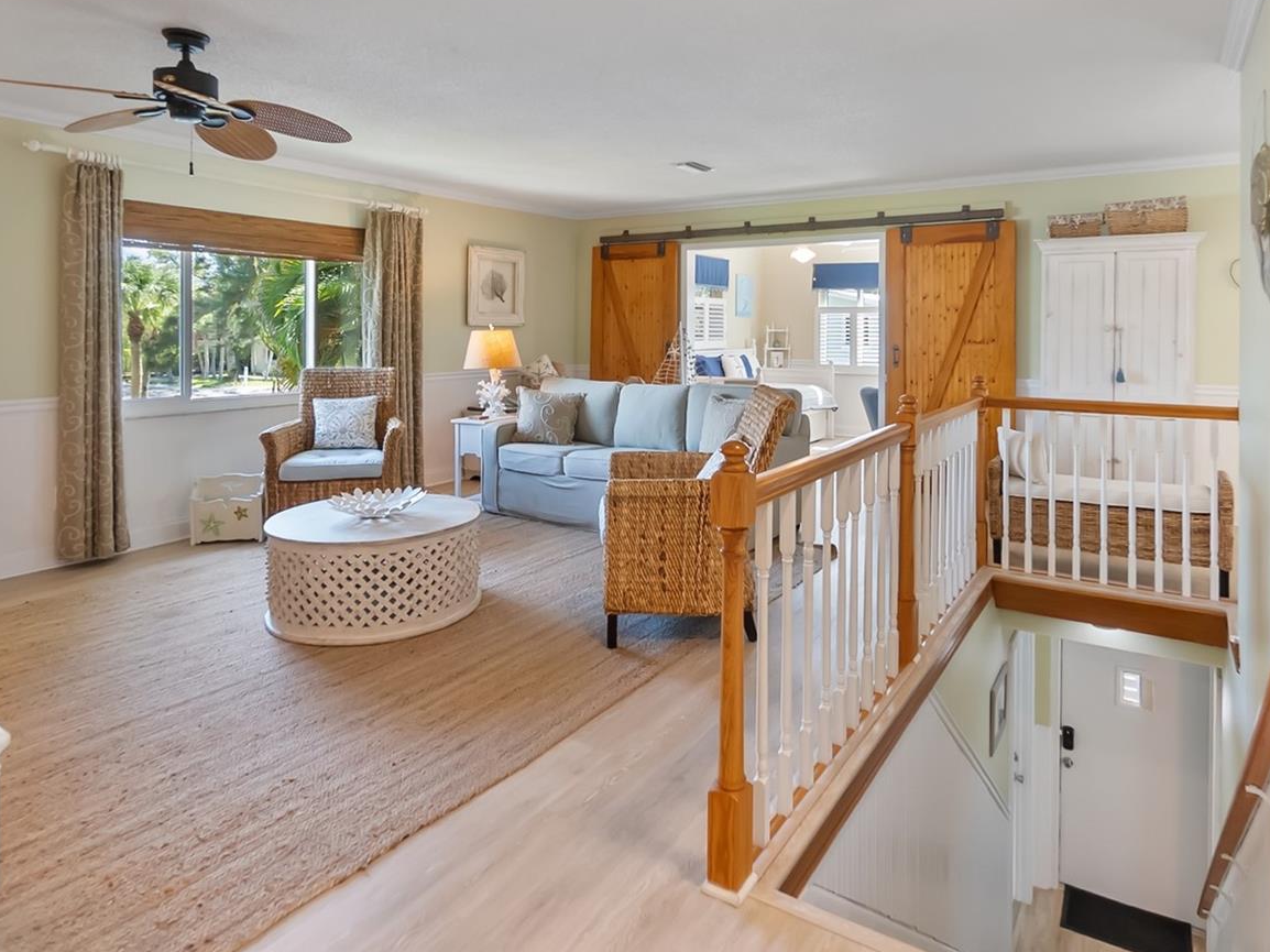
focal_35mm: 20
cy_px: 395
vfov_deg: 65.5
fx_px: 734
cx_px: 664
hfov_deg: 81.7
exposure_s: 1/60
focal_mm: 10
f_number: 4
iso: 1600
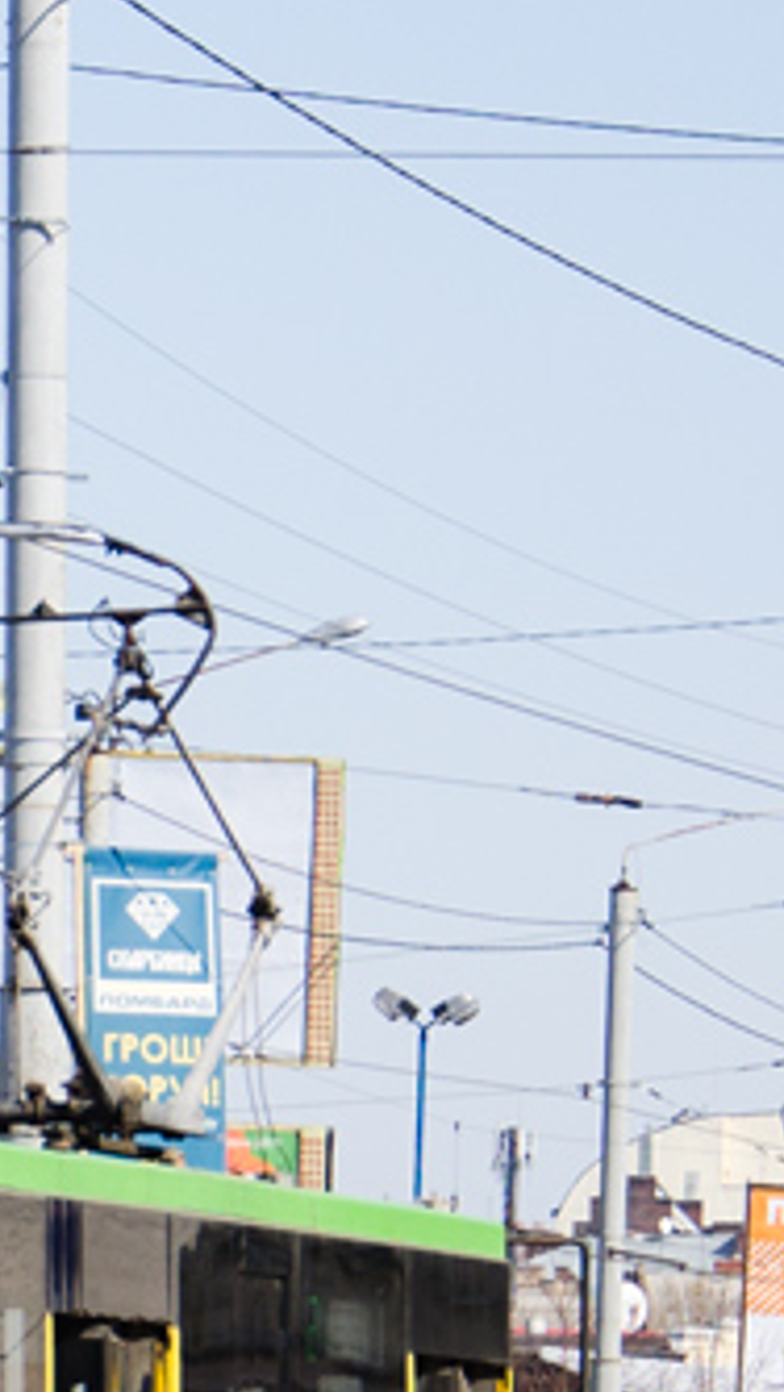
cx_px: -559
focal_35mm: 269
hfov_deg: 4.5
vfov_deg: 8.0
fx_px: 9937
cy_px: 936
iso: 200
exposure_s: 1/1000
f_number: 5
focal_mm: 52
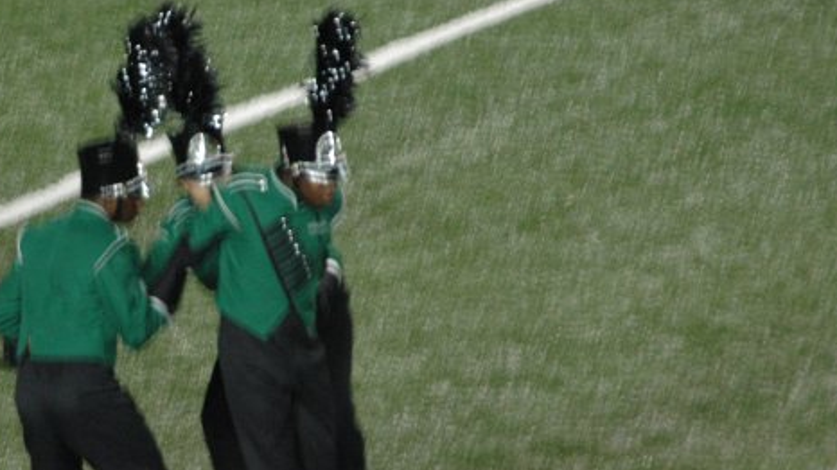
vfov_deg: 1.1
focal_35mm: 1078
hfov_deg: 2.0
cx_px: 145
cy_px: 201
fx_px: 23922
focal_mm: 400
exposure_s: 1/60
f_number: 5.6
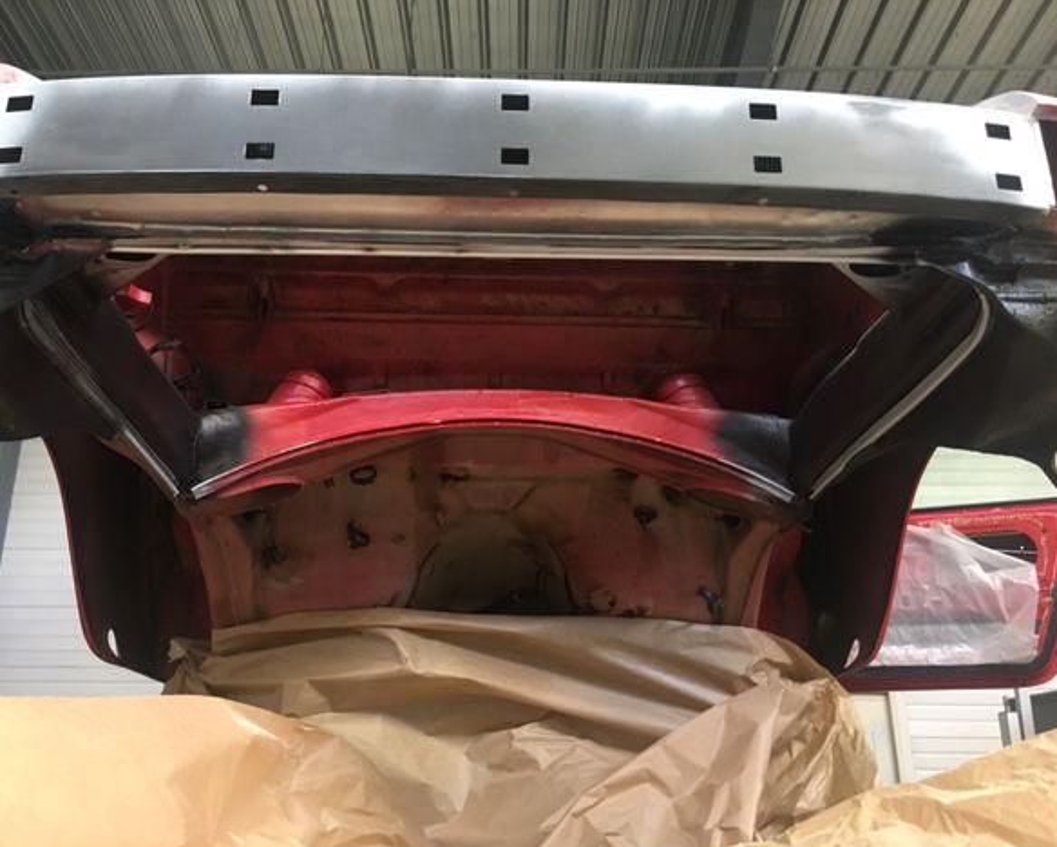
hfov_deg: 57.1
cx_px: 492
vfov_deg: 47.2
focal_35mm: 31
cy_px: 431
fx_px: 970
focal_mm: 4.15
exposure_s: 1/33
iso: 160
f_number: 2.2
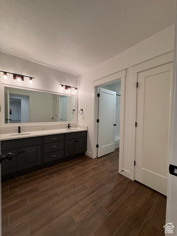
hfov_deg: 85.7
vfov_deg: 102.1
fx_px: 95
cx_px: 88
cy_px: 118
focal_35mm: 14
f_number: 2.2
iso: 160
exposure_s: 1/120
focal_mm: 2.22
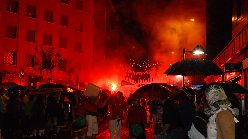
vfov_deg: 21.6
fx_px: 365
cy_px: 67
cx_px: 124
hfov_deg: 37.5
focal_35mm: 56
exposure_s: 1/30
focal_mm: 35
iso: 800
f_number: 9
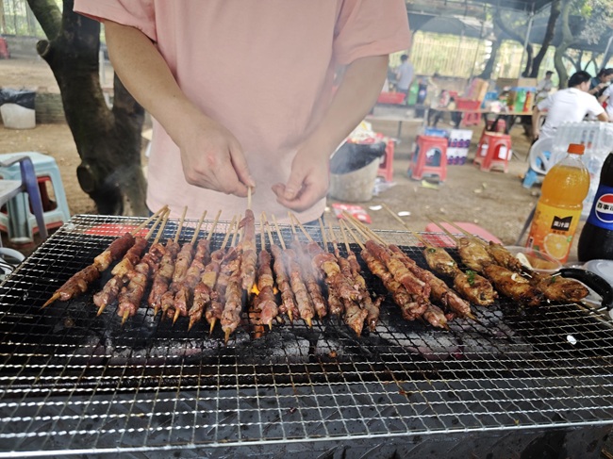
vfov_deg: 58.8
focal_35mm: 23
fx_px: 407
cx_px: 306
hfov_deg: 73.9
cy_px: 230
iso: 250
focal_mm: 6.55
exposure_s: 1/102
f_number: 1.62
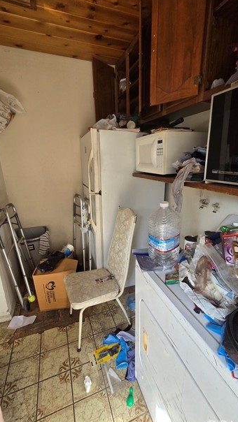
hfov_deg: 70.4
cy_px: 213
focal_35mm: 15
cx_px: 130
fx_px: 168
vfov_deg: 103.0
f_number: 2.2
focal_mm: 2.2
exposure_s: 1/359
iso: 250
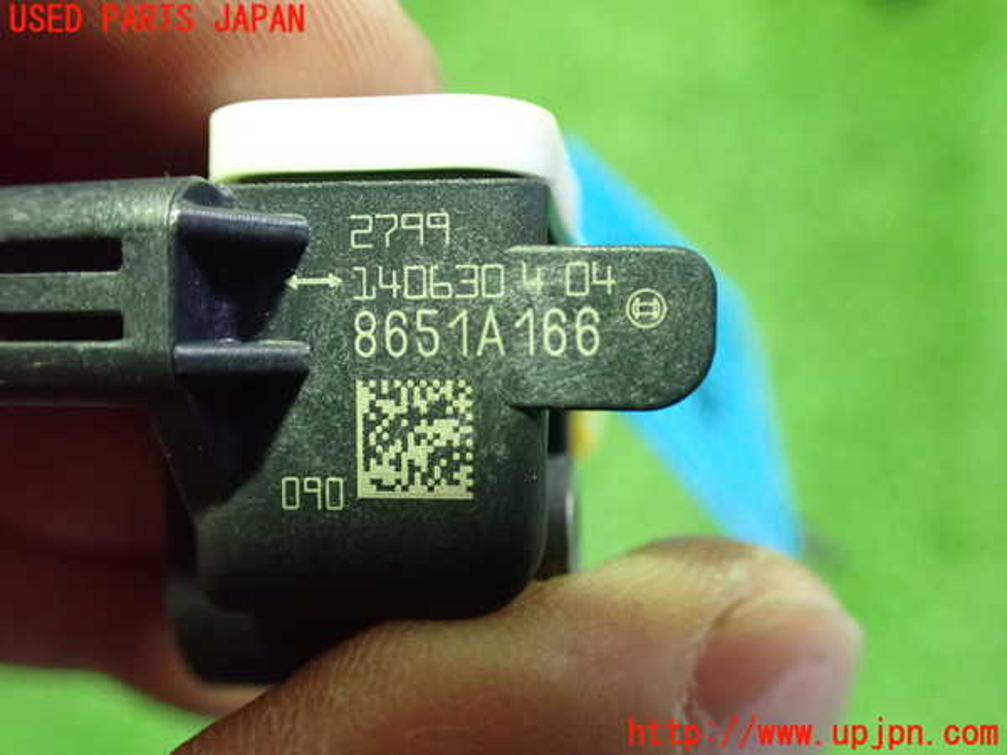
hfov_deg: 60.0
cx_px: 504
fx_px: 873
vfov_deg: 46.8
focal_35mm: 30
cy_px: 378
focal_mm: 5.4
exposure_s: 1/30
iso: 1600
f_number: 2.3
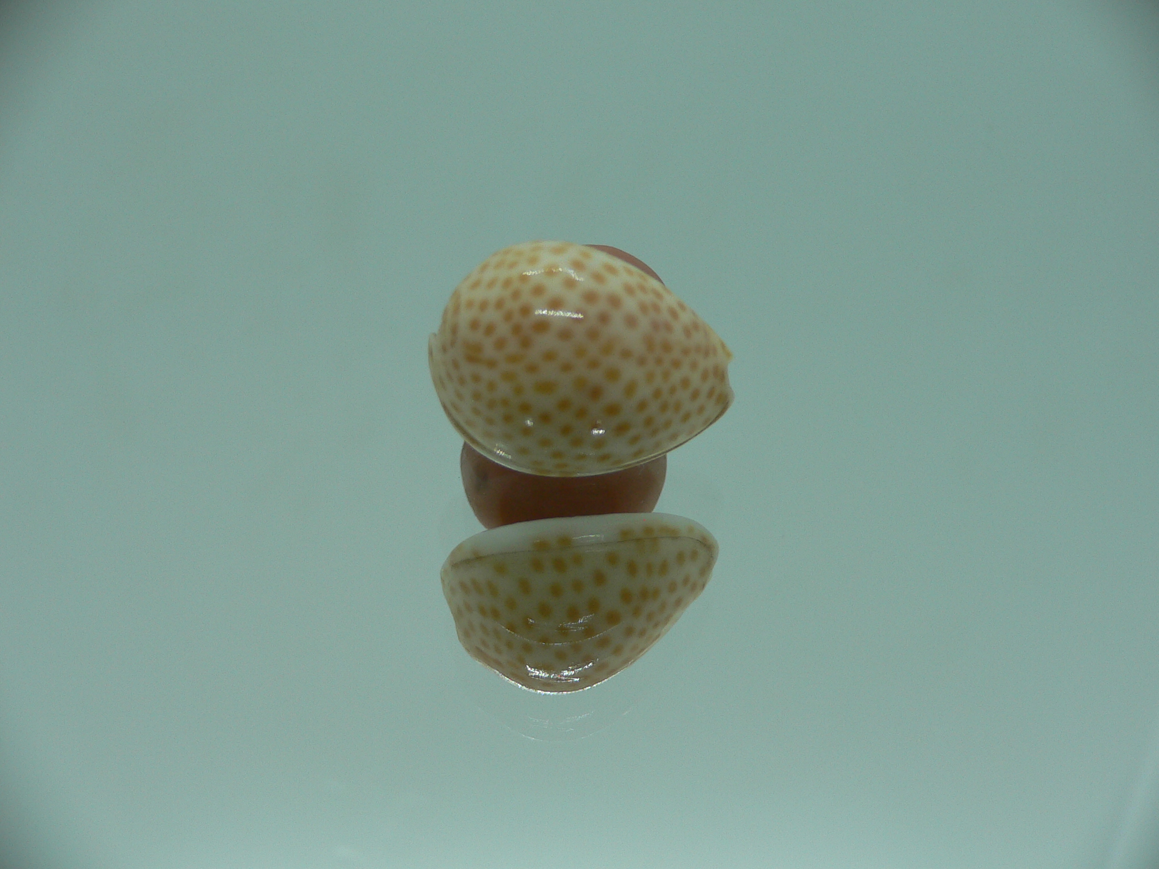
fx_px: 1172
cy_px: 434
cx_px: 580
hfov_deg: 52.6
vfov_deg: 40.7
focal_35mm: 35
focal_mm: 4.6
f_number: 2.8
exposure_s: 1/80
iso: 80
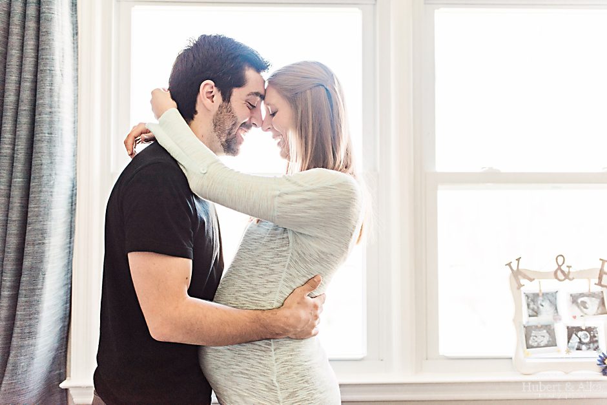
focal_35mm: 35
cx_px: 304
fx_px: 590
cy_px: 202
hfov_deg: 54.4
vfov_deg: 37.9
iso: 500
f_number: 1.8
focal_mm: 35
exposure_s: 1/500
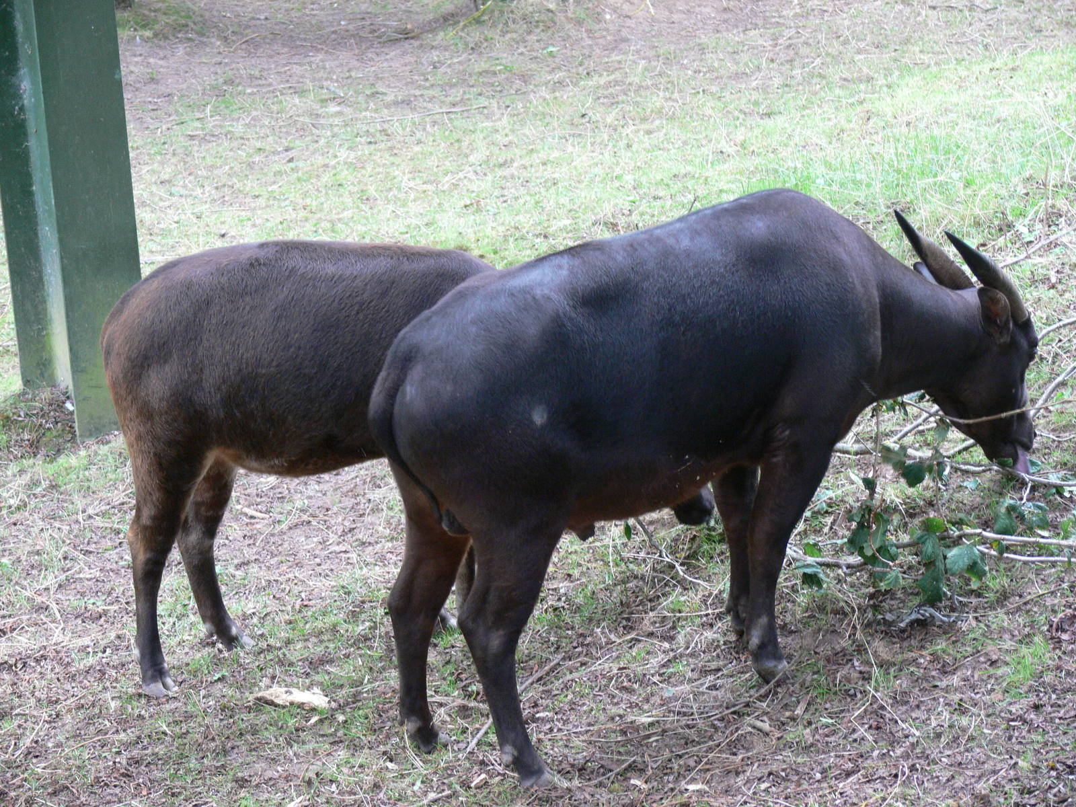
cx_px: 538
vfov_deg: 14.2
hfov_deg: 18.9
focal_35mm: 104
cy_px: 404
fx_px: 3233
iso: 160
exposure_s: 1/30
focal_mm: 21.9
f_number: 3.2
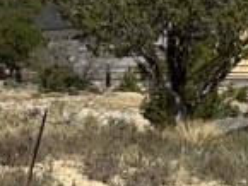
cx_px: -315
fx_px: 1319
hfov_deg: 9.7
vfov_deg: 8.1
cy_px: 99
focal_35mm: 184
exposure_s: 1/6494
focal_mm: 5.1
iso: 50
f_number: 1.6
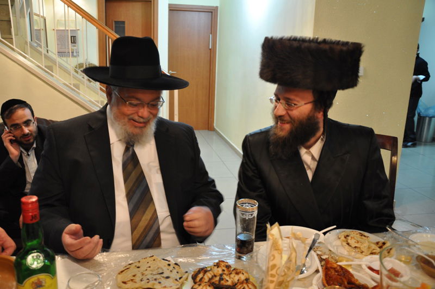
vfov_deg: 41.6
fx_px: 380
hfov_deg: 59.6
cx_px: 218
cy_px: 144
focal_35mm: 32
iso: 560
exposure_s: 1/15
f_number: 4
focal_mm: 21
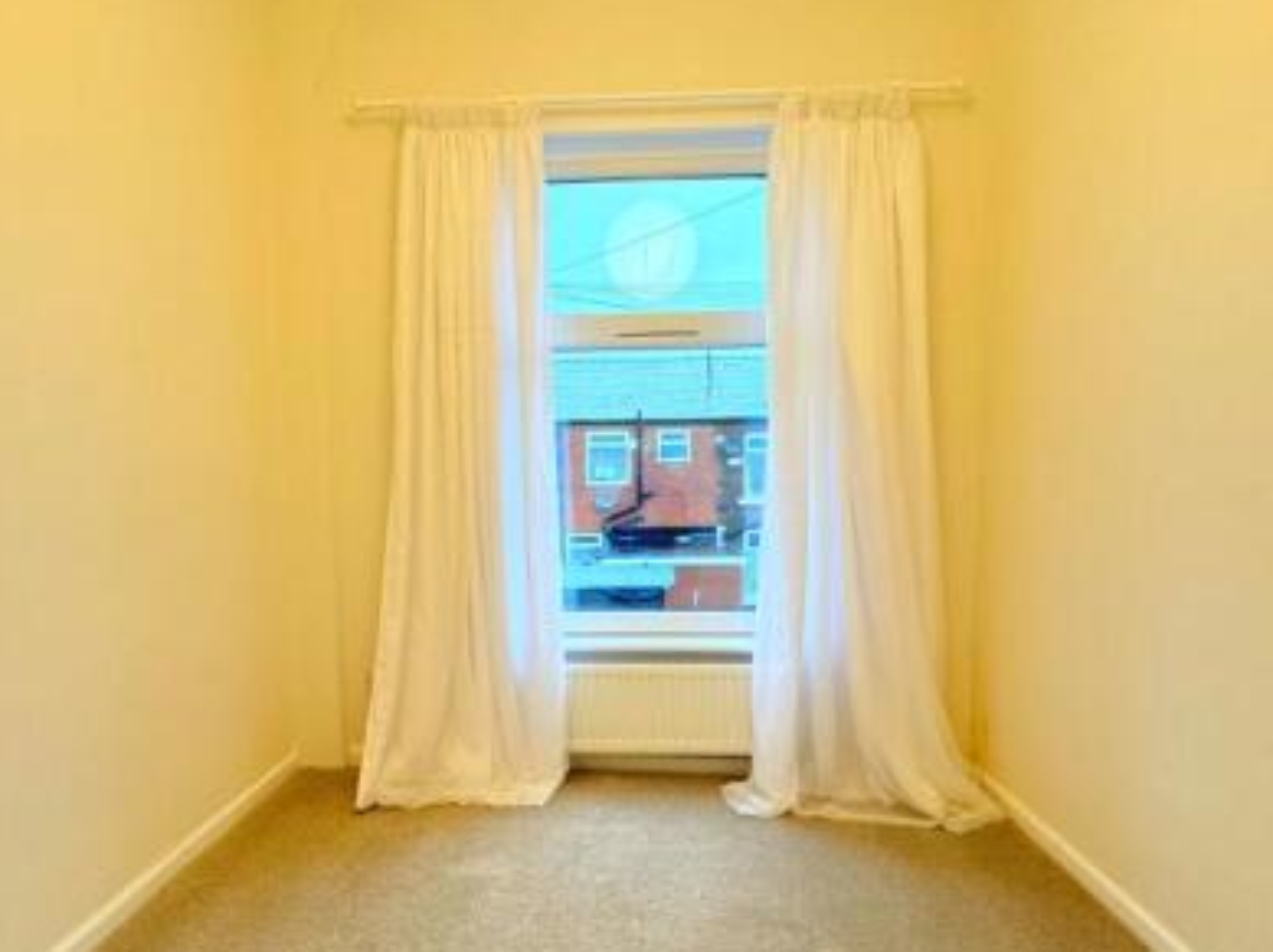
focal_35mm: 21
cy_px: 535
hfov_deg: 79.0
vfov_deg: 63.1
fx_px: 772
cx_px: 607
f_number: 2.2
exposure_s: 1/100
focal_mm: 2.22
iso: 250
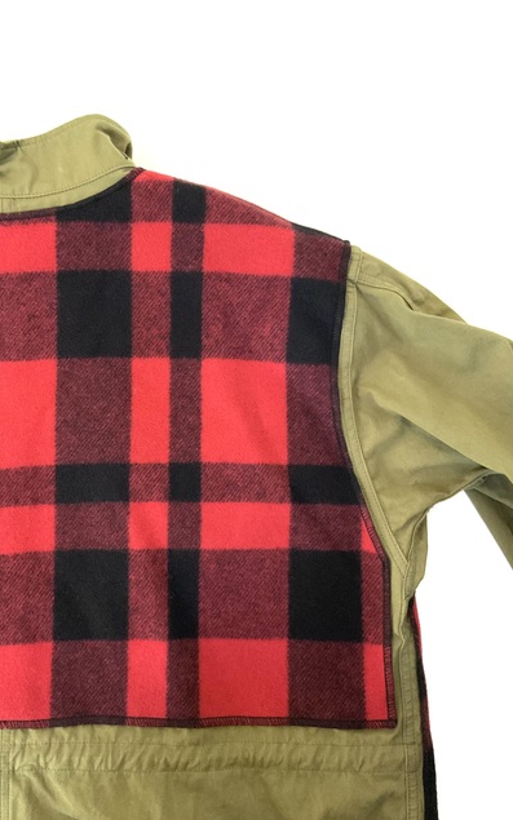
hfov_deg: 40.4
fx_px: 693
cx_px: 205
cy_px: 409
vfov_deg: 61.2
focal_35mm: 31
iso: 64
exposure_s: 1/60
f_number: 1.8
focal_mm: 3
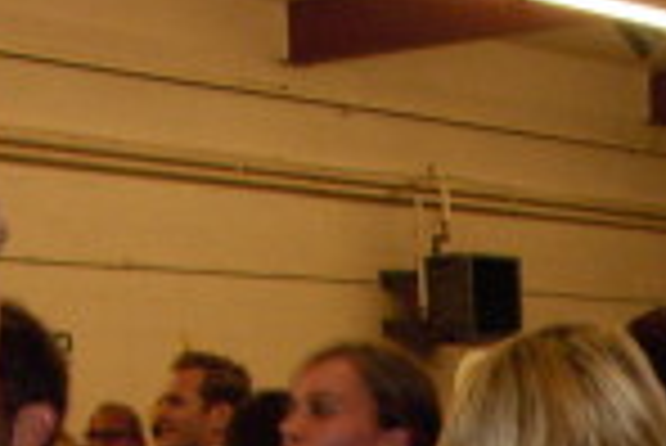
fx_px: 2685
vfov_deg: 9.1
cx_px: 810
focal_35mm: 145
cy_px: 793
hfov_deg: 13.7
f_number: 2.8
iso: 200
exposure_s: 1/51
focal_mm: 6.6
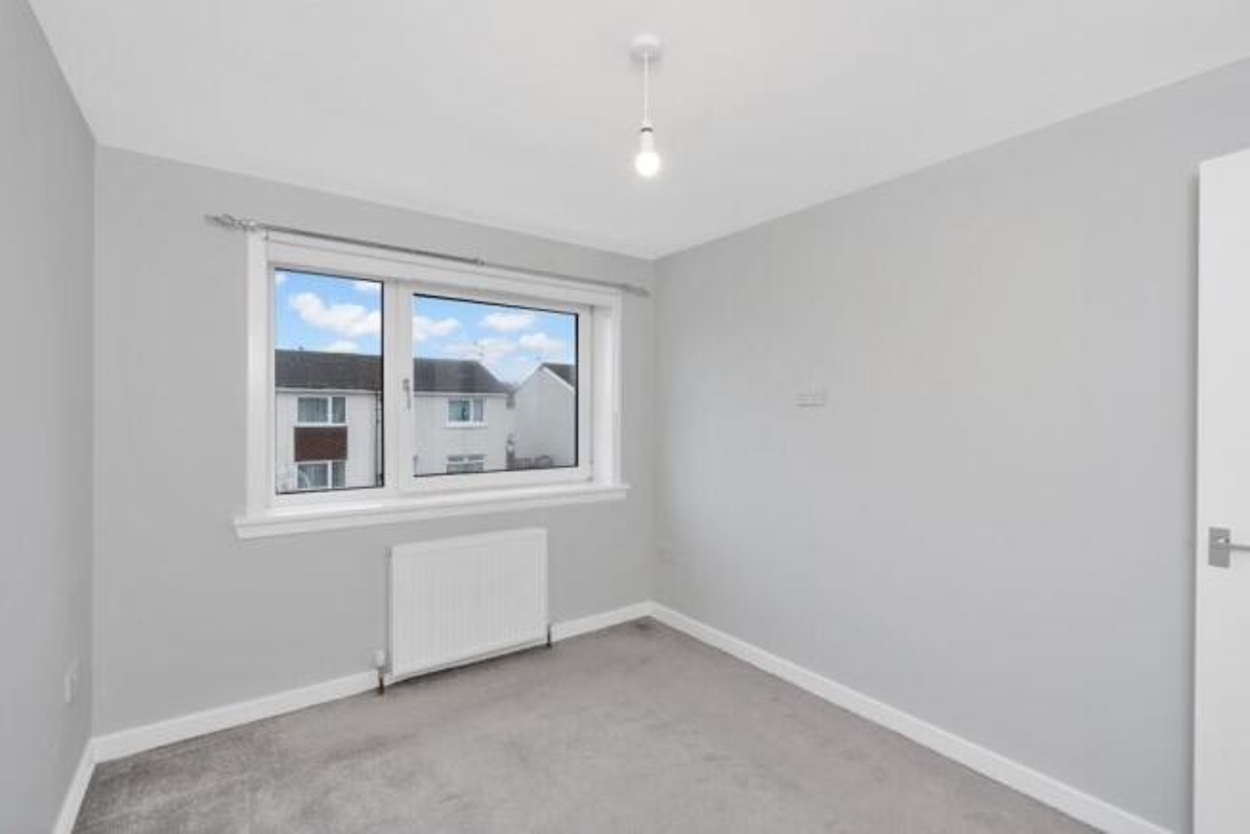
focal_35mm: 16
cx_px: 625
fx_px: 556
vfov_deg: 73.8
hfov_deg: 96.7
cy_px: 417
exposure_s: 1/30
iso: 200
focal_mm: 16
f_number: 5
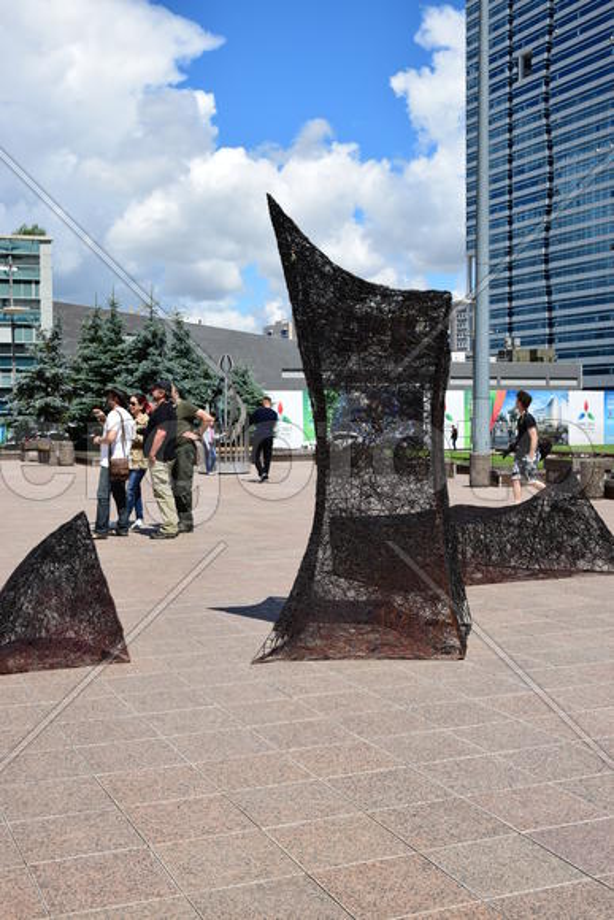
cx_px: 307
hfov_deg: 31.9
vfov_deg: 46.4
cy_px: 460
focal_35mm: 42
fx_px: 1074
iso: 100
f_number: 9
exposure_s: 1/250
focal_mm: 28
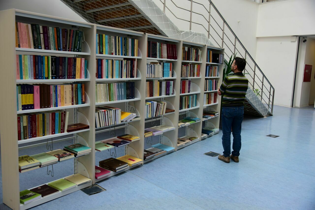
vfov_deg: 42.3
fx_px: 271
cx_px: 158
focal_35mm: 31
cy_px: 105
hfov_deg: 60.3
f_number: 4
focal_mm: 31
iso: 320
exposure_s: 1/60
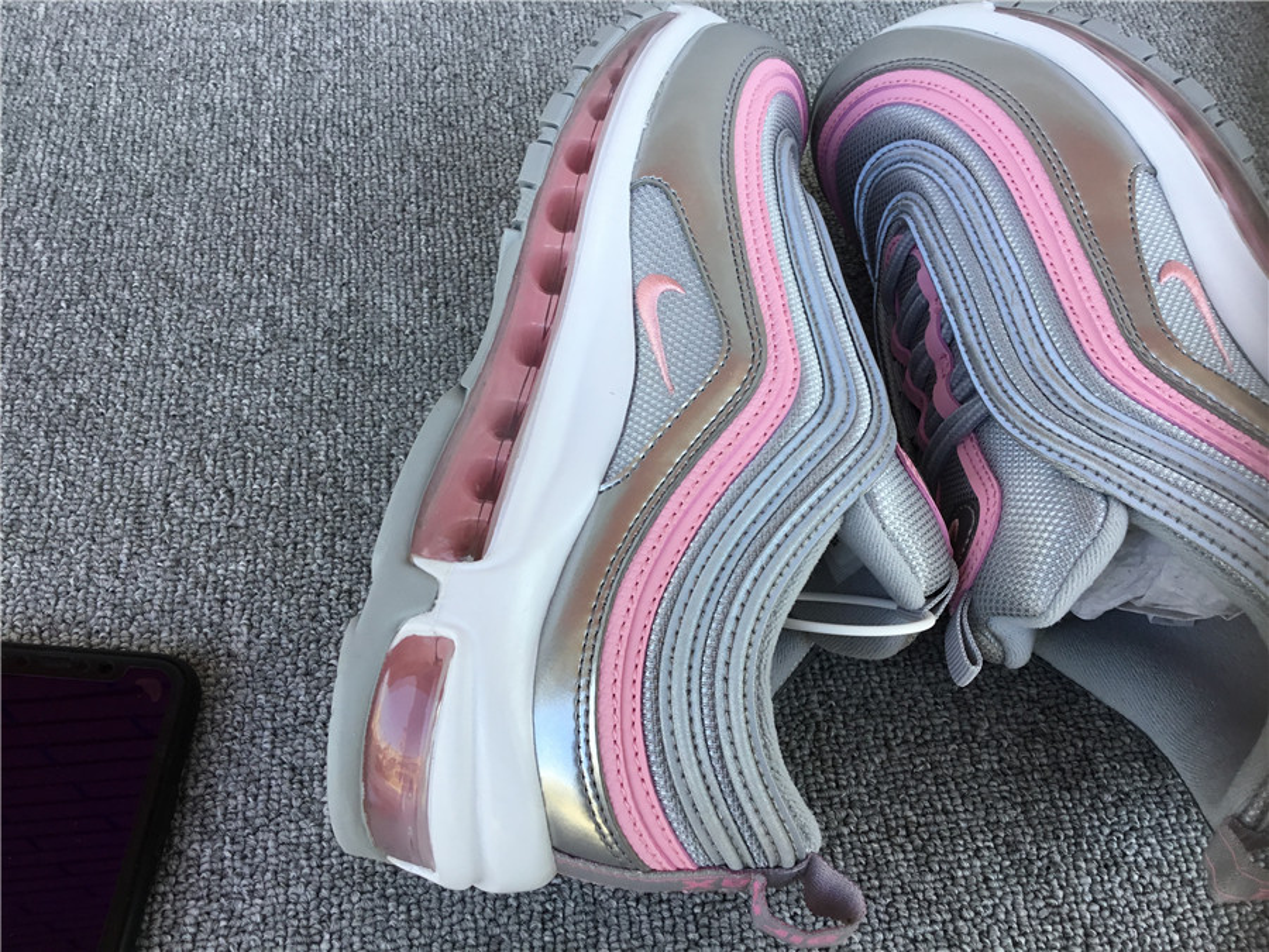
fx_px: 1136
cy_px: 476
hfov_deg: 58.4
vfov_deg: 45.4
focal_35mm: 31
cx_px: 634
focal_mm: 3.3
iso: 25
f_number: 2.4
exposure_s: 1/137
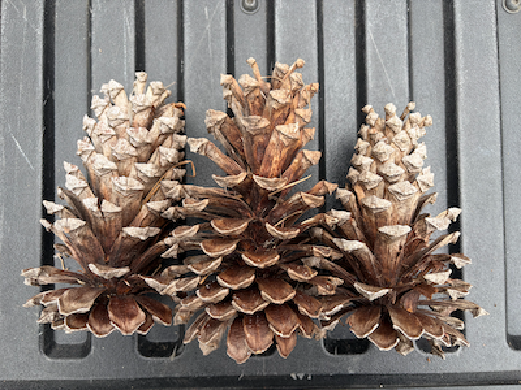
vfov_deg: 53.1
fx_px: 391
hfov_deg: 67.3
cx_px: 260
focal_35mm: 26
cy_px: 195
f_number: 1.6
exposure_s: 1/257
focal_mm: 5.96
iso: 40
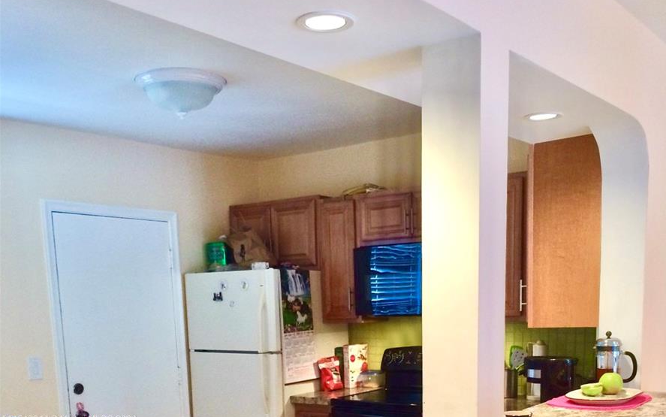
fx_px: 781
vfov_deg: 28.0
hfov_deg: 46.2
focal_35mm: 43
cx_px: 337
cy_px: 420
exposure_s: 1/30
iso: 125
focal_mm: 4.12
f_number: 2.2
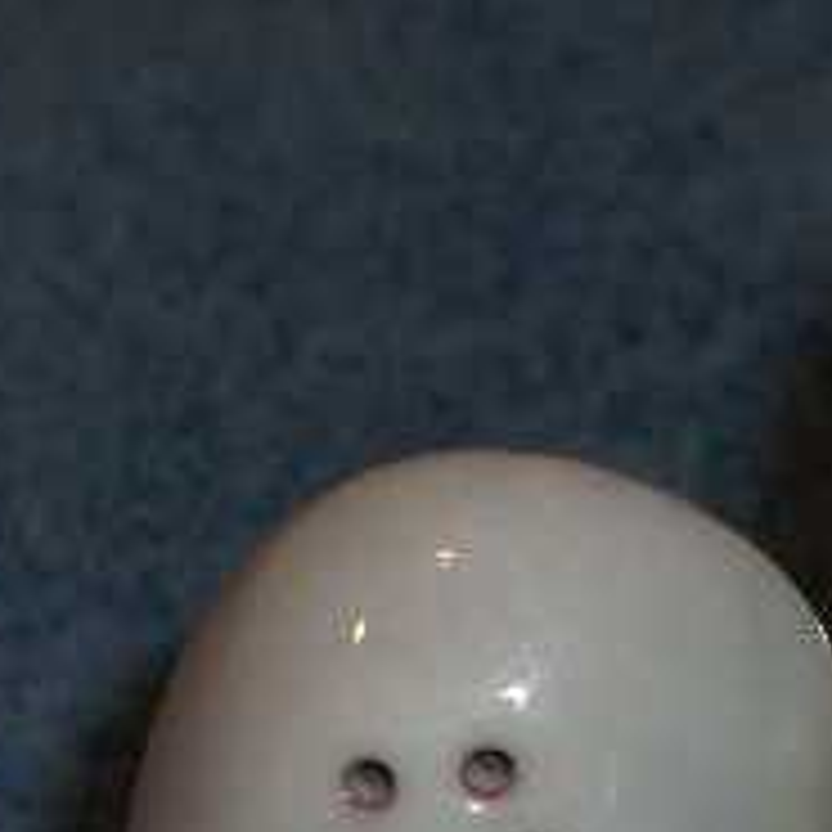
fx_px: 9463
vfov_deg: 5.0
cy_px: 1075
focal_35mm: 348
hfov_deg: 5.0
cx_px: 796
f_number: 10.8
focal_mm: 23.7
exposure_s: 1/30
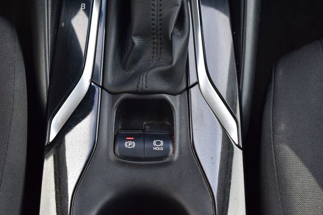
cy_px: 108
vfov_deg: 16.5
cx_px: 162
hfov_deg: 24.6
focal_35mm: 82
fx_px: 740
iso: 400
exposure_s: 1/50
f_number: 8
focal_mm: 55
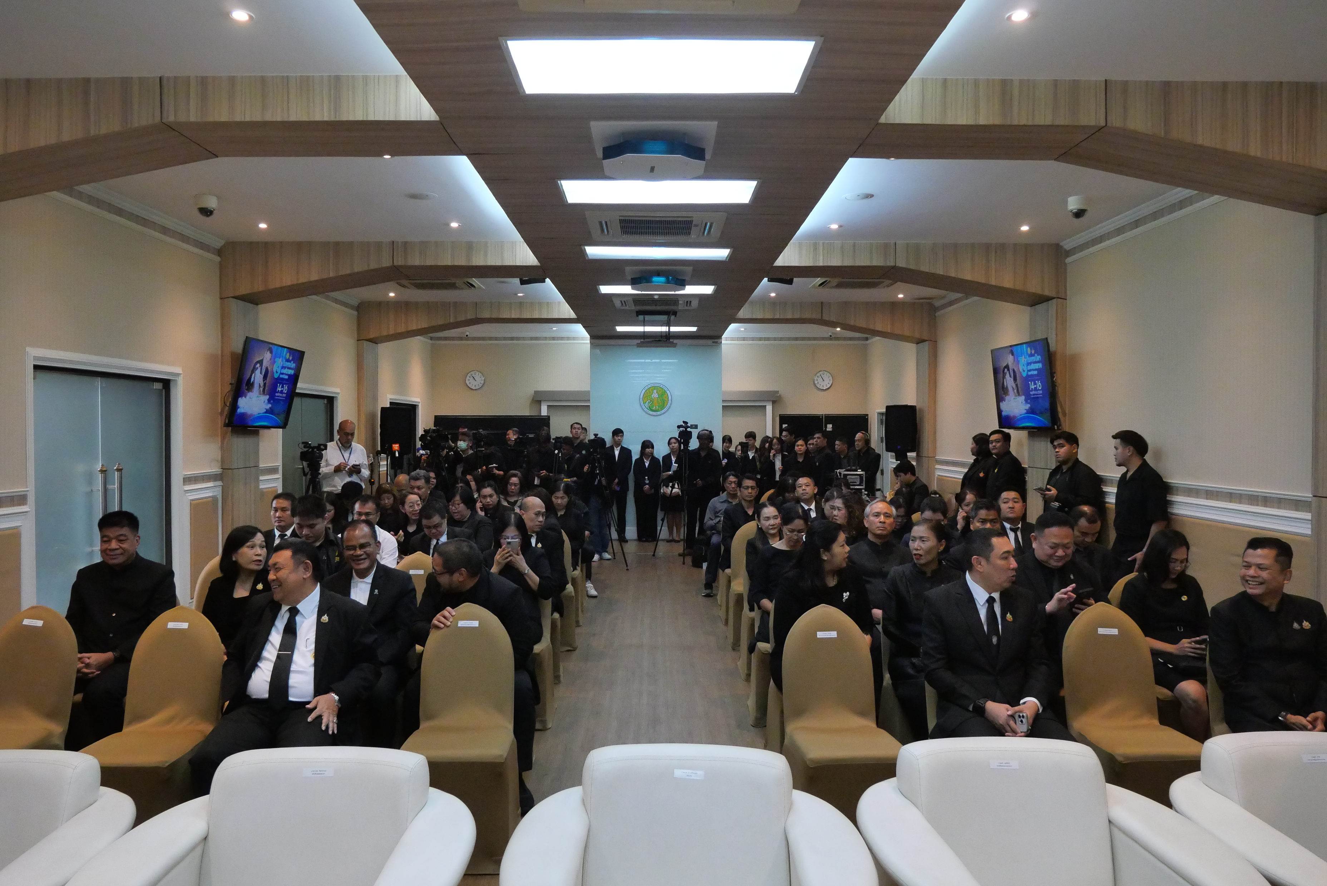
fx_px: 885
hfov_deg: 73.7
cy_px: 443
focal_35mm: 24
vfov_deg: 53.2
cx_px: 664
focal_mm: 12
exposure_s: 1/200
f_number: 4.5
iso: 3200
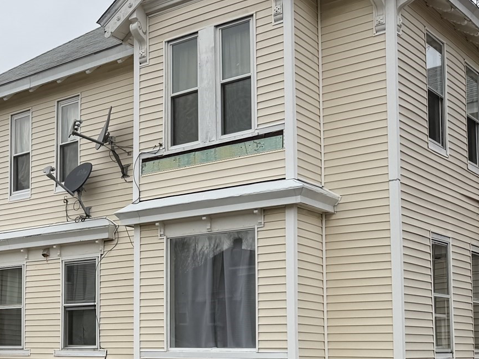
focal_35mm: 57
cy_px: 305
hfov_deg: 30.4
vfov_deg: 25.1
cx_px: -41
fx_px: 789
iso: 80
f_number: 1.78
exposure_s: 1/2611
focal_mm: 6.76
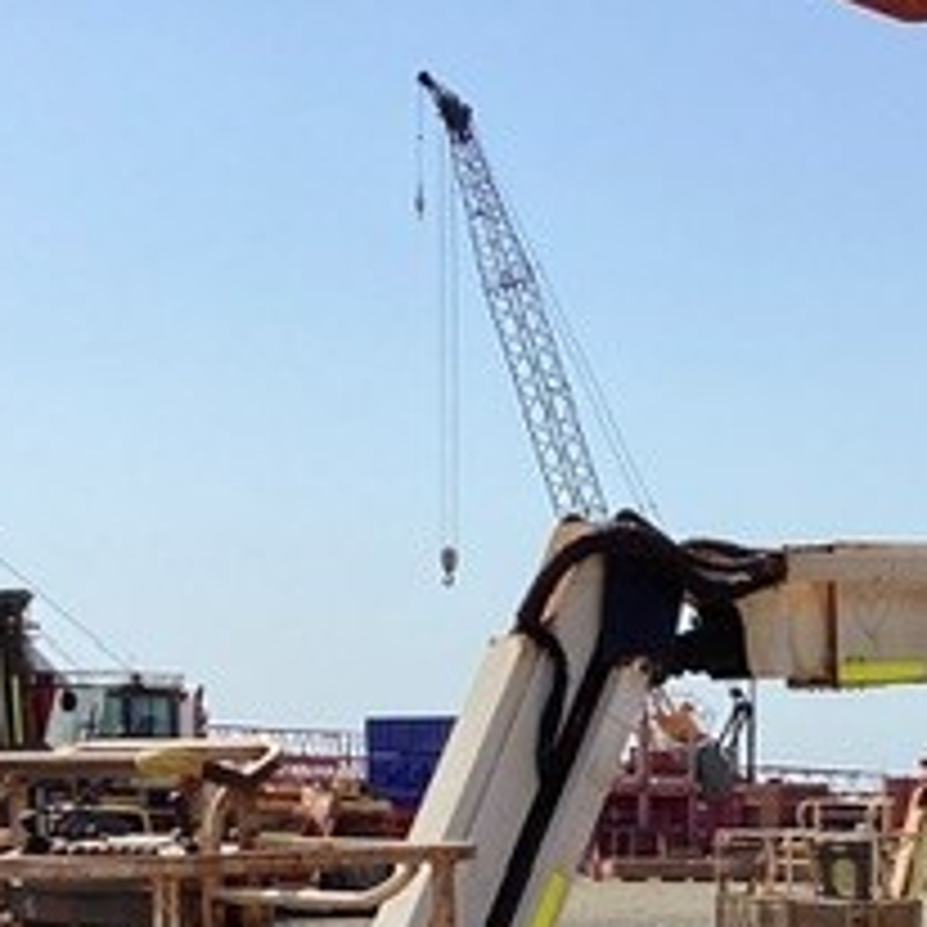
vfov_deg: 19.4
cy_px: 1062
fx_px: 2575
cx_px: 806
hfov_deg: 20.1
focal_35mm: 85
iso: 25
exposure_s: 1/1812
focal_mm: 3.3
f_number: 2.4
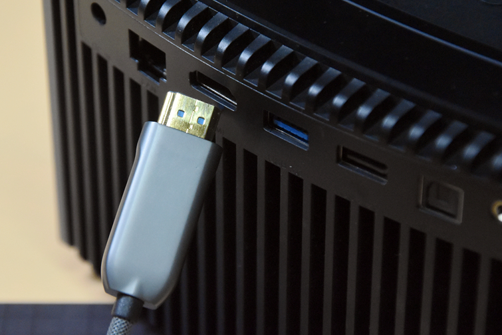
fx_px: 2553
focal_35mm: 183
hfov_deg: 11.2
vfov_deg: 7.5
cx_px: 173
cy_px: 128
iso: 3200
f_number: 5.6
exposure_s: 1/100
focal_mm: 90
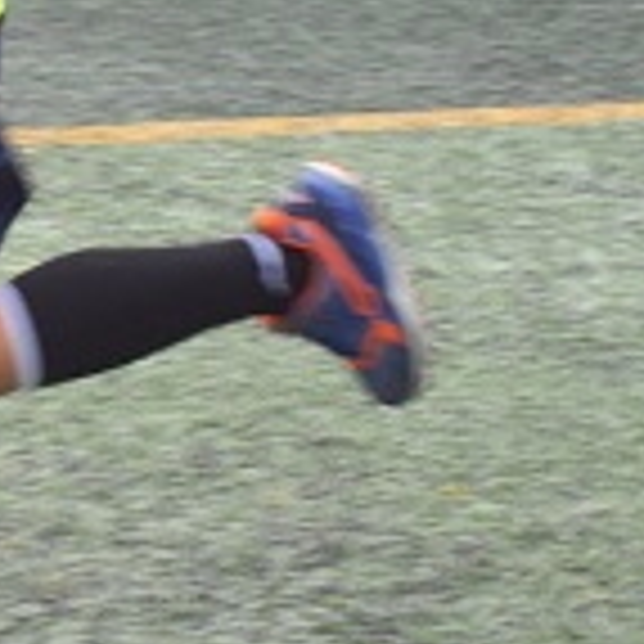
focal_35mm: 156
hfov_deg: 10.8
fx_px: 3294
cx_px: -315
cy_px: -59
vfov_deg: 11.0
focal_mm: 35
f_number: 8
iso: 100
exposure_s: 1/125
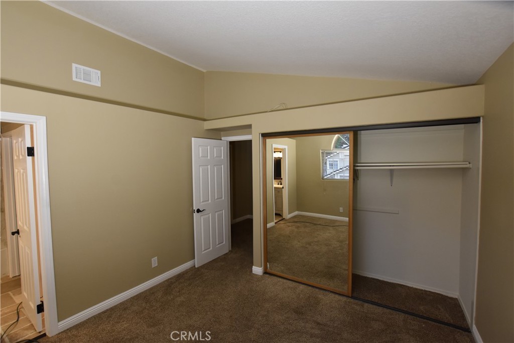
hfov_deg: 100.4
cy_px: 172
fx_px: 214
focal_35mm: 15
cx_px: 257
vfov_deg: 77.3
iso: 800
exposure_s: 1/100
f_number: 5
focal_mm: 10
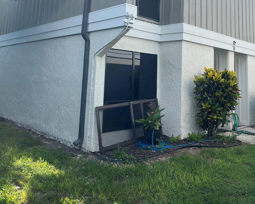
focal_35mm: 34
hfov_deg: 52.8
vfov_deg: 41.3
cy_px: 38
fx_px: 257
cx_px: 128
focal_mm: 5.1
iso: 50
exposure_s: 1/1890
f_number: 1.6
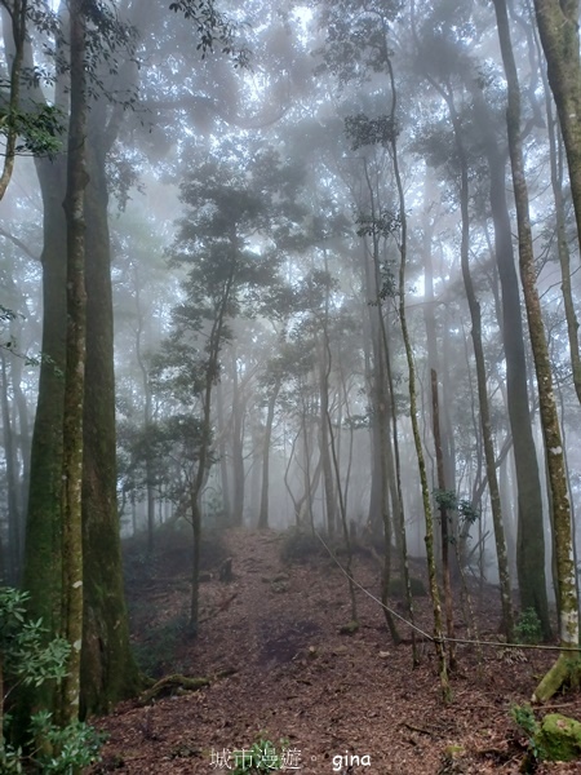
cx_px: 290
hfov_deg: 54.9
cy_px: 388
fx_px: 559
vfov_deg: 69.4
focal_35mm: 25
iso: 125
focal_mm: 4.6
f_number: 1.8
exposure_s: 1/59
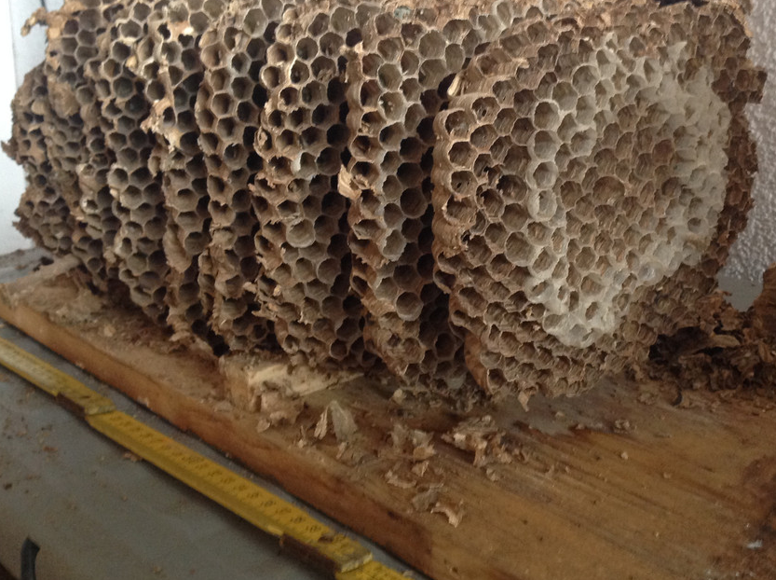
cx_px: 490
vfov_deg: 32.0
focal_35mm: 45
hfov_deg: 41.8
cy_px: 233
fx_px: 1007
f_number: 2.4
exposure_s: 1/15
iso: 250
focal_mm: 4.28
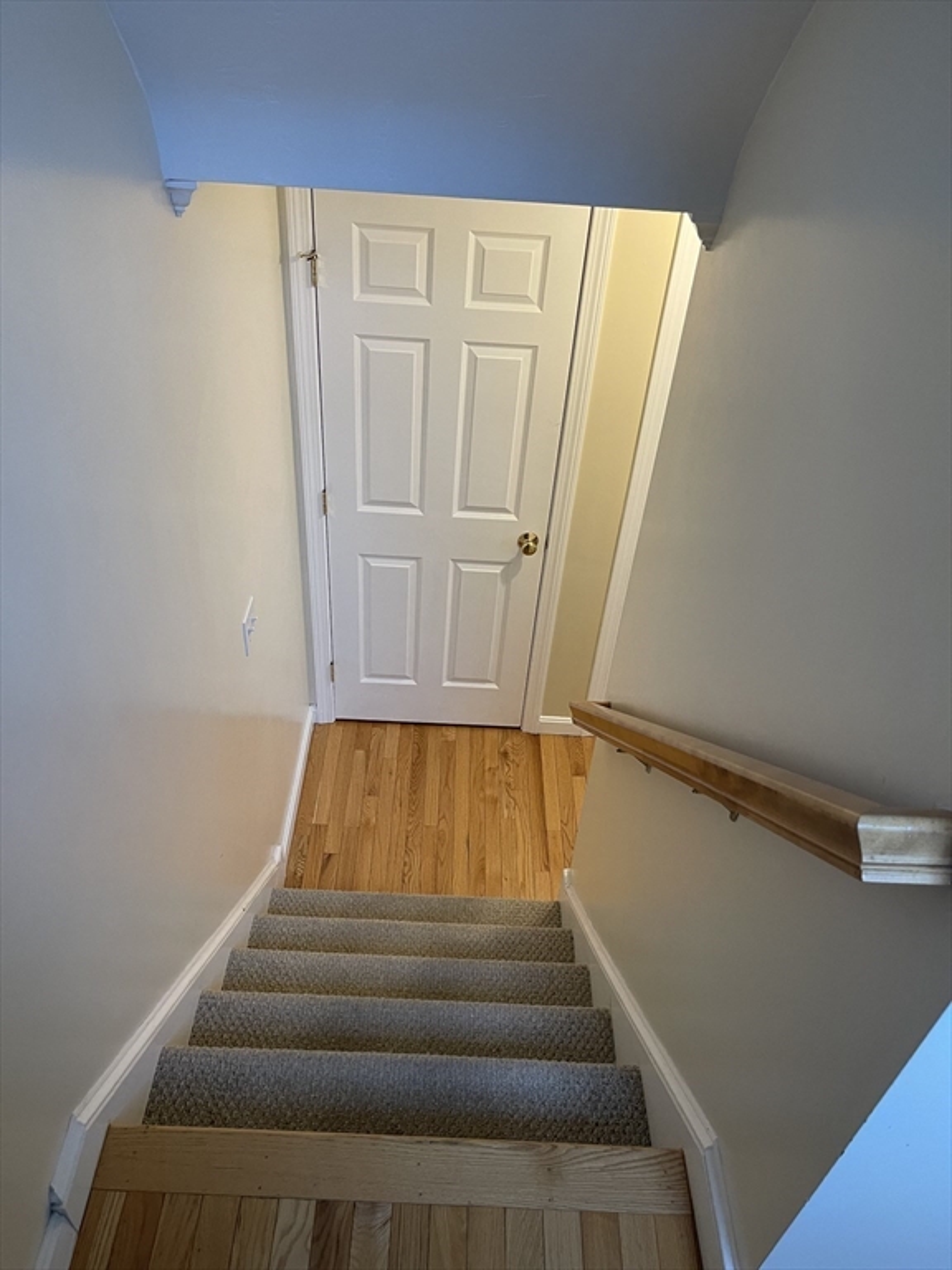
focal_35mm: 25
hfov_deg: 54.9
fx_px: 917
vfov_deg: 69.4
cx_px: 476
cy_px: 635
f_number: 1.6
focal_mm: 5.1
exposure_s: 1/60
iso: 160
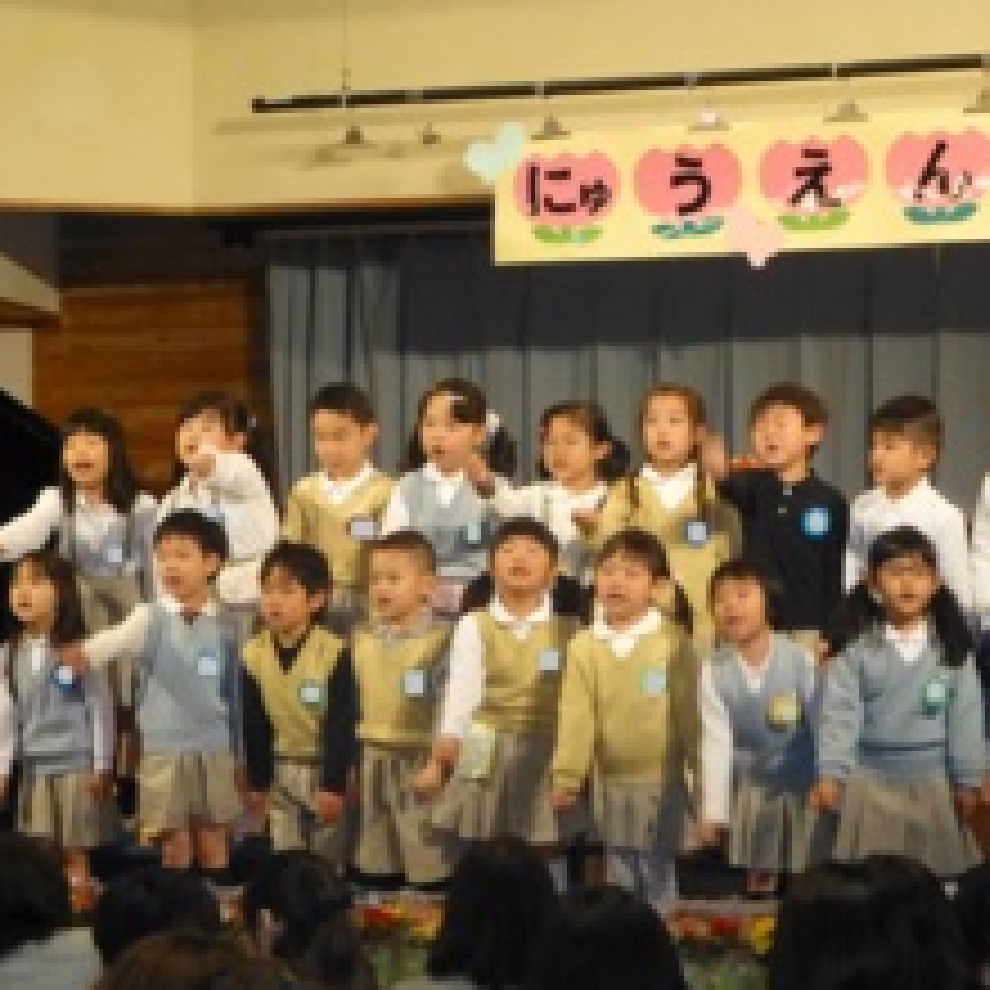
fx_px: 4368
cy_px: 562
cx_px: 634
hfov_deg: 12.9
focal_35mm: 135
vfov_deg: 12.9
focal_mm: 17.1
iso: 1250
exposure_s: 1/60
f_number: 5.3
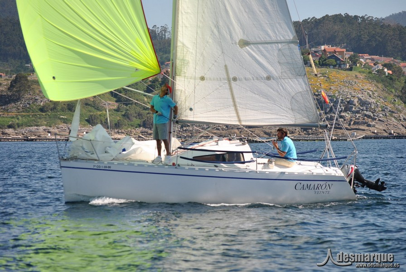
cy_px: 136
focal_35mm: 183
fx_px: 2067
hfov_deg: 11.2
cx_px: 203
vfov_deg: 7.5
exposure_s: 1/500
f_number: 5.6
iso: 110
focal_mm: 122
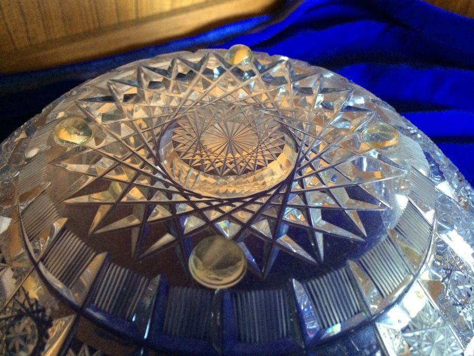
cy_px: 178
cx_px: 237
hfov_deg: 60.0
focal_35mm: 30
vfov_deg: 46.8
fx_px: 411
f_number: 2.2
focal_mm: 4.12
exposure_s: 1/15
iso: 320
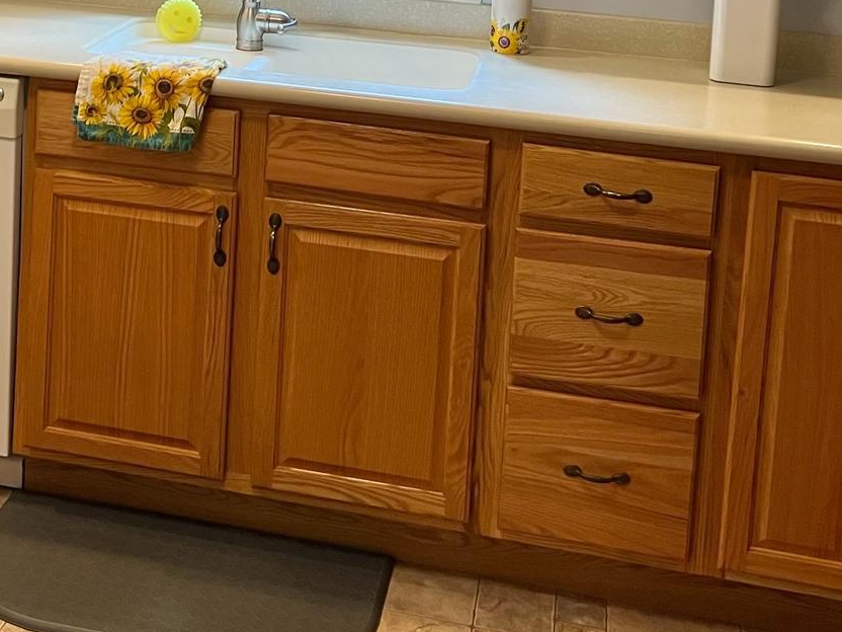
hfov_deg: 29.5
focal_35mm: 64
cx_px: 149
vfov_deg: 21.3
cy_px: -126
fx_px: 1557
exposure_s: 1/60
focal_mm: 5.7
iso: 100
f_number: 1.5
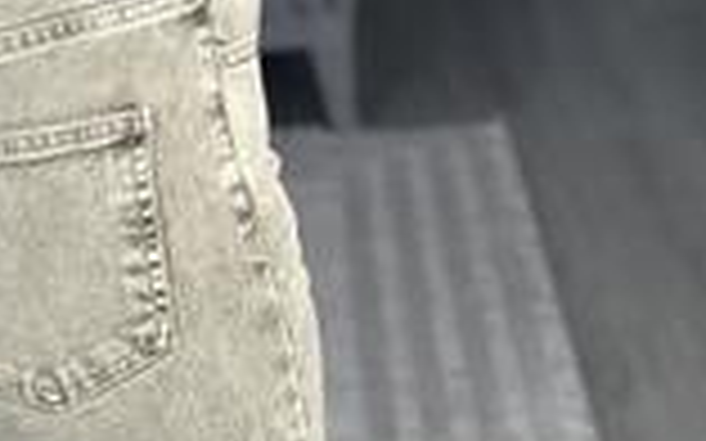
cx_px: 9
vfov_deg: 7.8
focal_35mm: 164
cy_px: 702
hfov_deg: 12.6
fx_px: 3154
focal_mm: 6.86
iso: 125
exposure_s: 1/104
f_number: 1.78
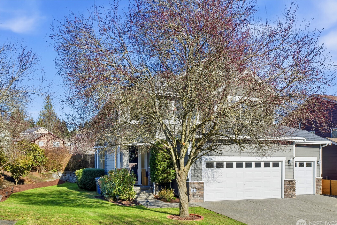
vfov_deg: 42.3
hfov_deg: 60.3
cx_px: 172
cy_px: 116
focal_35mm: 31
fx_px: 290
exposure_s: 1/320
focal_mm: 30
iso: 400
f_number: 9
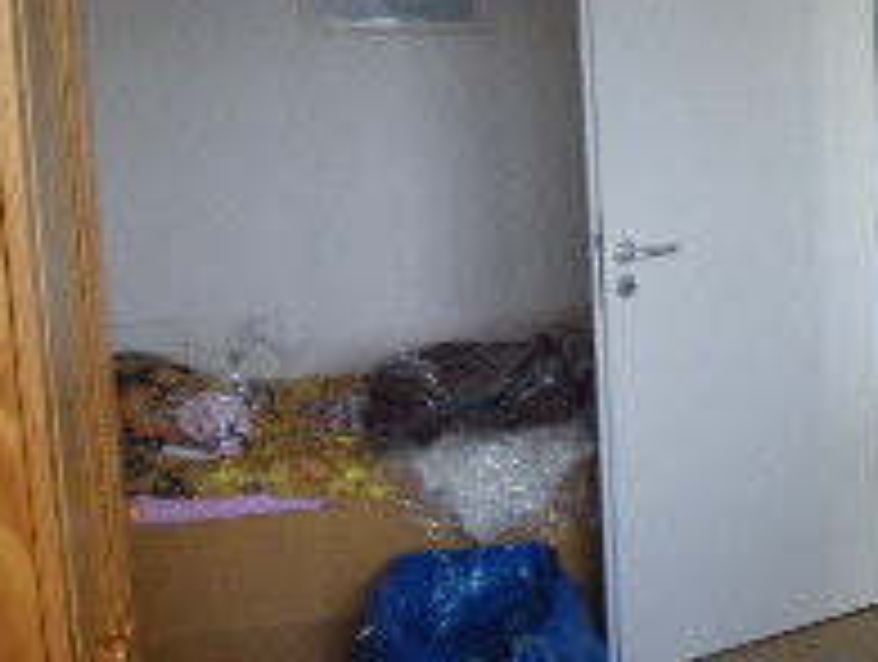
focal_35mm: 55
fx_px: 1398
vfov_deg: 26.4
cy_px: 194
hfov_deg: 34.9
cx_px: 423
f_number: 3.5
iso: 80
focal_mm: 5
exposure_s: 1/50
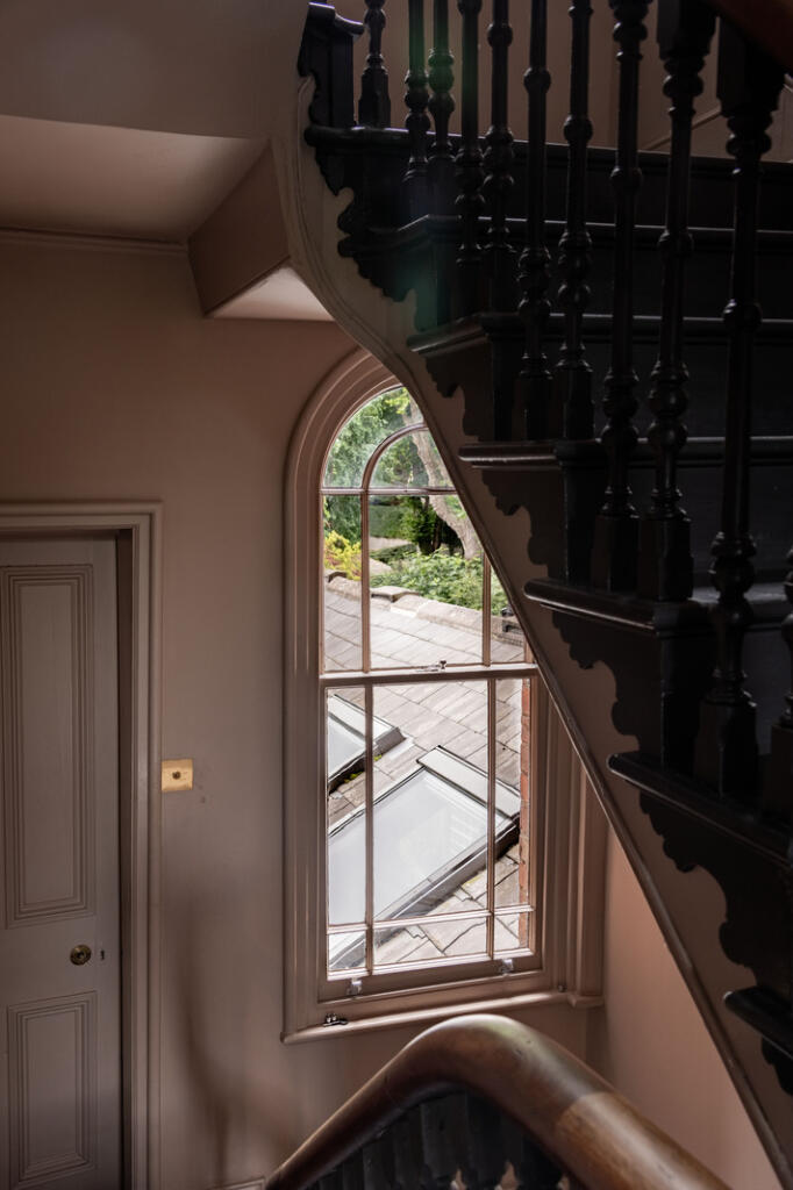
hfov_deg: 38.9
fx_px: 1124
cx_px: 396
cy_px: 595
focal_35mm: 34
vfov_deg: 55.8
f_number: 8
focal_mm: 34
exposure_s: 1/80
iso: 320
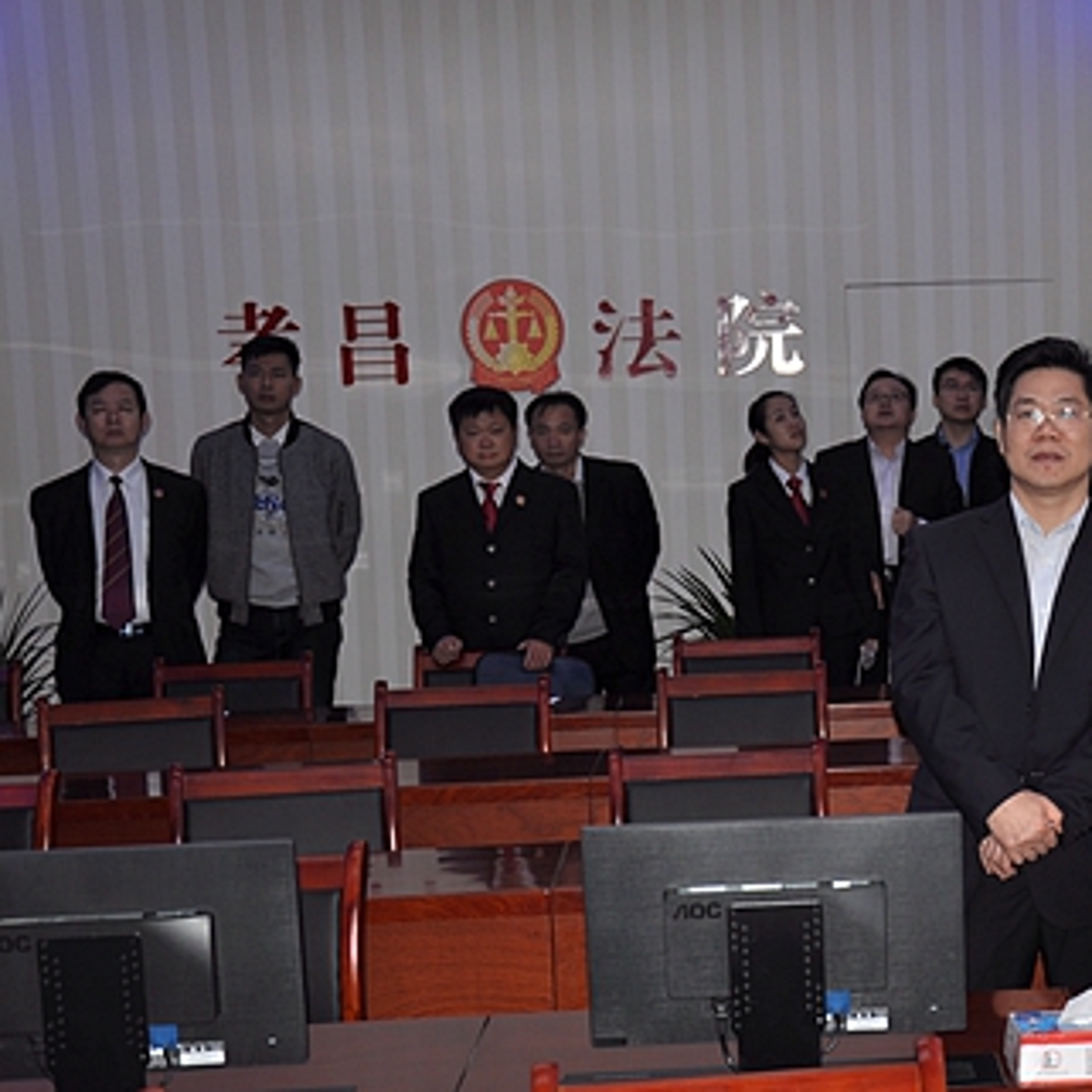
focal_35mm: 81
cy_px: 628
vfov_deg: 21.4
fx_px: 2891
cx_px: 993
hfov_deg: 20.9
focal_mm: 34
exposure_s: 1/60
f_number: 4.2
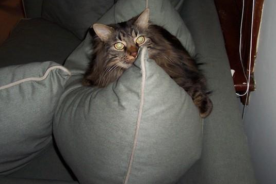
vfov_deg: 29.1
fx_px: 353
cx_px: 148
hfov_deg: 42.7
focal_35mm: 46
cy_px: 63
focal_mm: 5.6
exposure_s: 1/60
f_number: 2.8
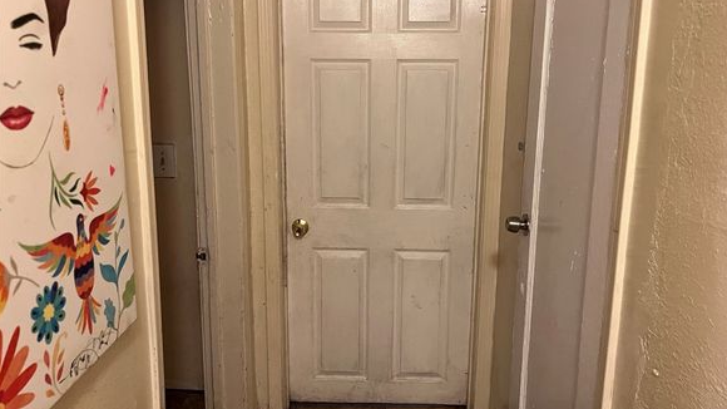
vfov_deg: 40.1
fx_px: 559
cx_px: 369
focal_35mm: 29
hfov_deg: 66.1
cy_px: 185
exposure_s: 1/60
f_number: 1.5
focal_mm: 5.7
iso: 400
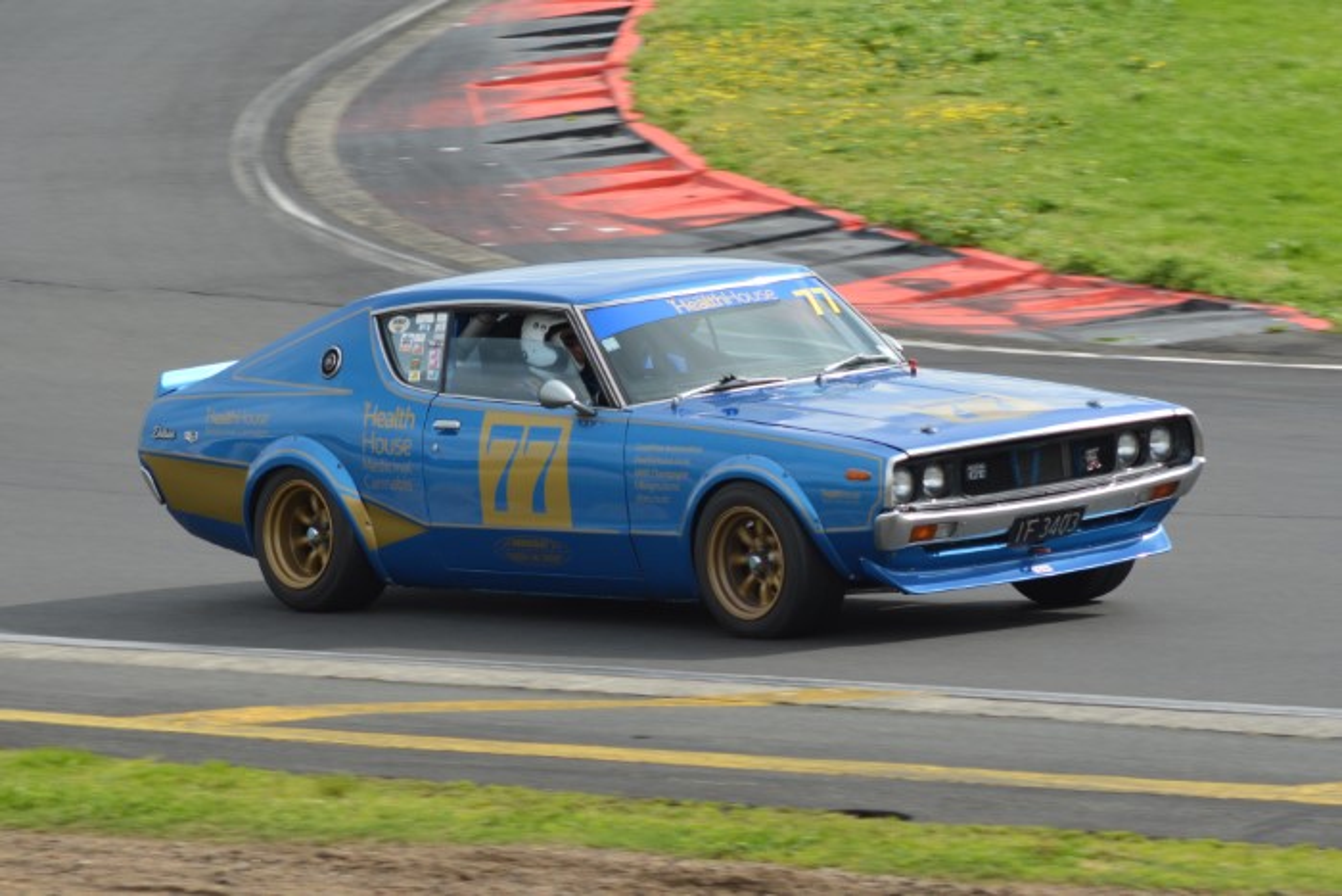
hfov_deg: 8.9
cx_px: 671
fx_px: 8668
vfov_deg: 5.9
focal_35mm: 232
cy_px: 448
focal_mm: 155
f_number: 10
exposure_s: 1/500
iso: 400
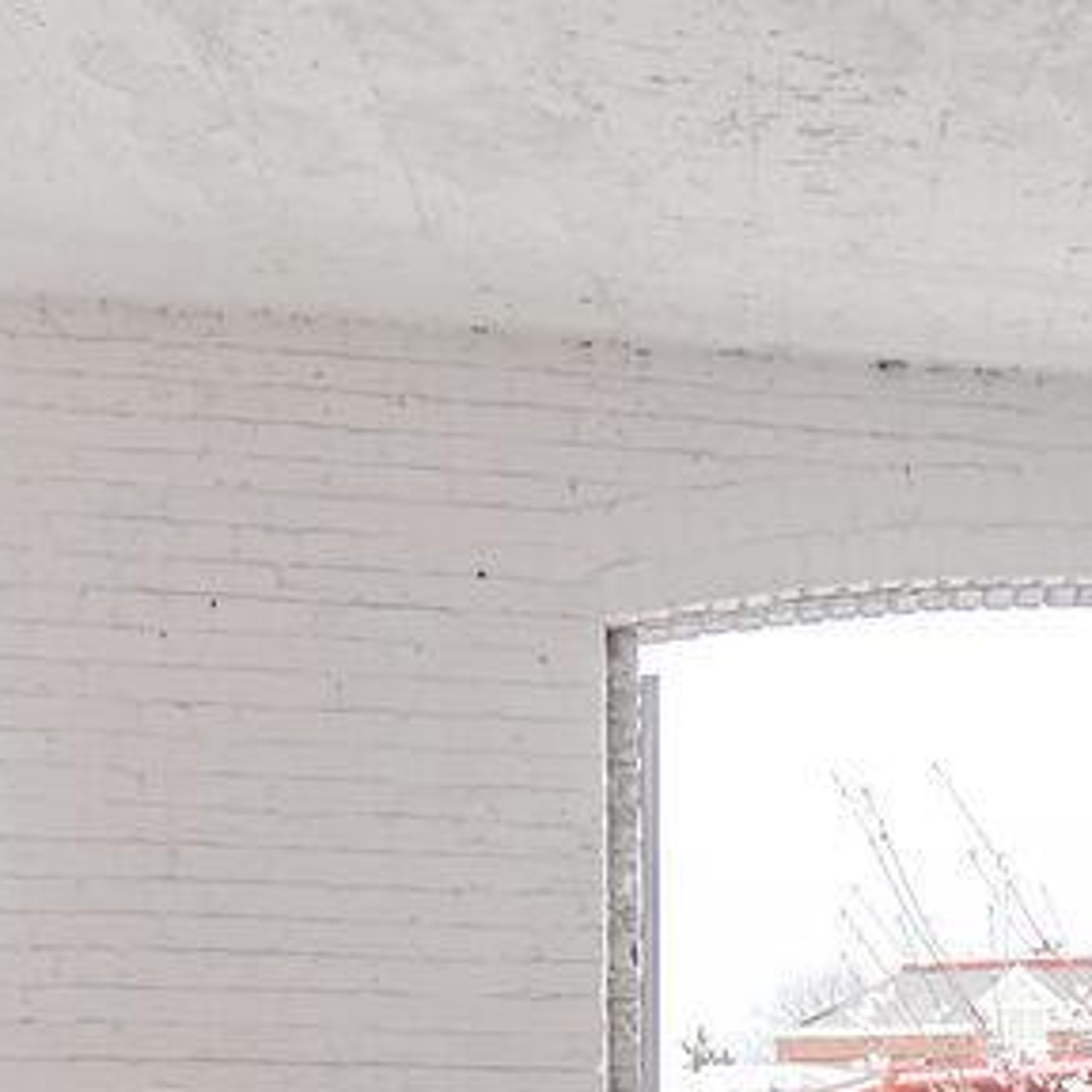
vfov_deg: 16.7
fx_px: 3462
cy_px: 1517
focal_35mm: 97
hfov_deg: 16.5
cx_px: 1592
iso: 400
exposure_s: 1/2.5
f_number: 8
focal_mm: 19
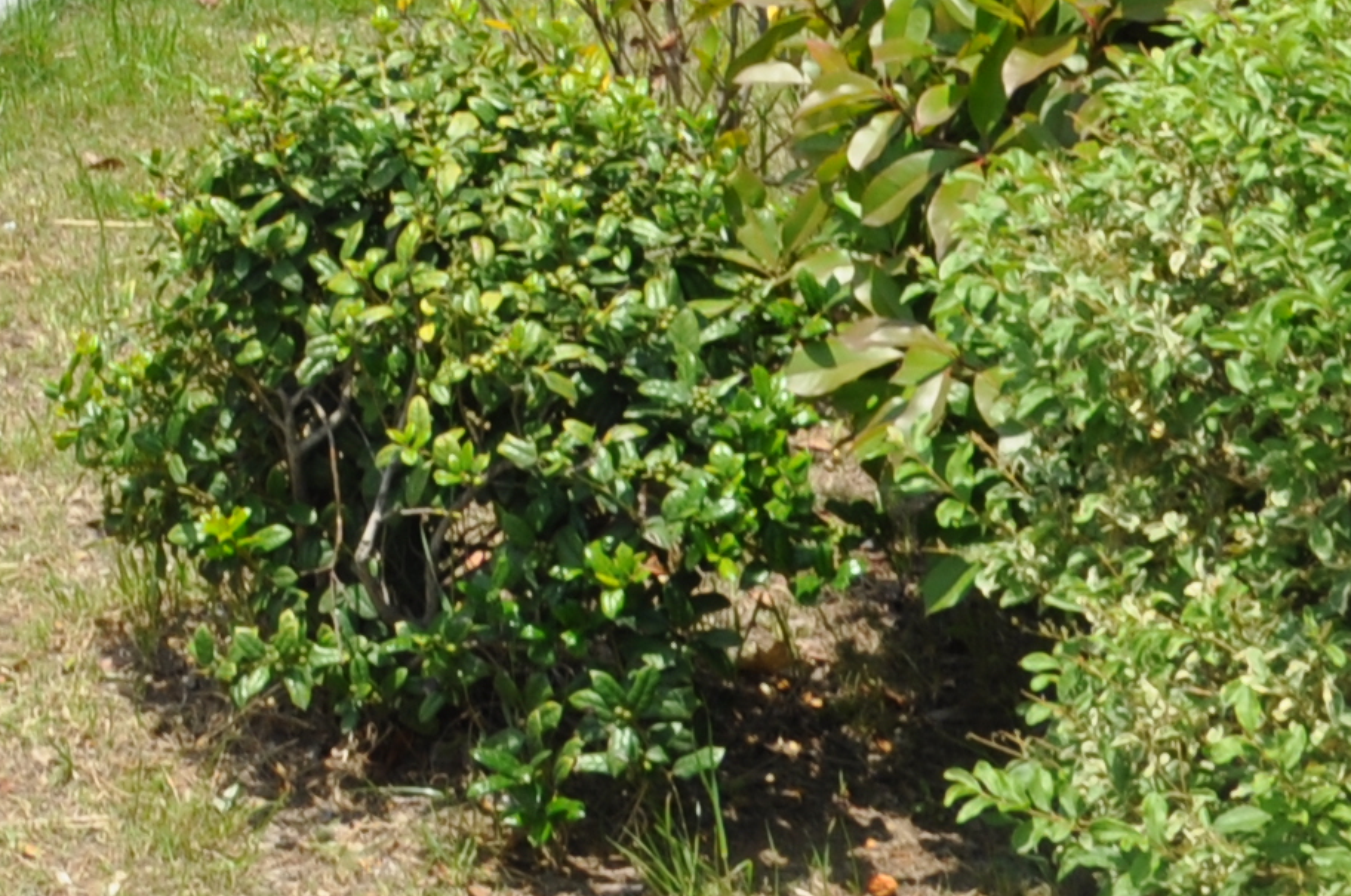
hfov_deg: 15.1
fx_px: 4758
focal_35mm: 127
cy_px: -1065
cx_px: -600
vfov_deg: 9.8
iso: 200
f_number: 13
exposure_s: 1/160
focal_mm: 18
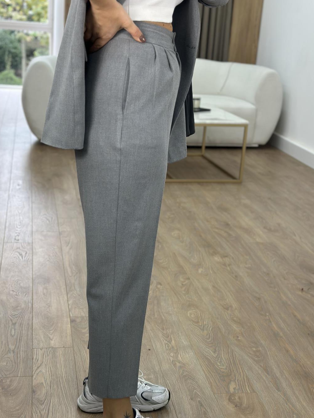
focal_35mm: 57
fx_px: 689
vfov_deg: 33.7
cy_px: 246
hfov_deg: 25.7
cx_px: 144
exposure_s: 1/100
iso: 80
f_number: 1.78
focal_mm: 6.86
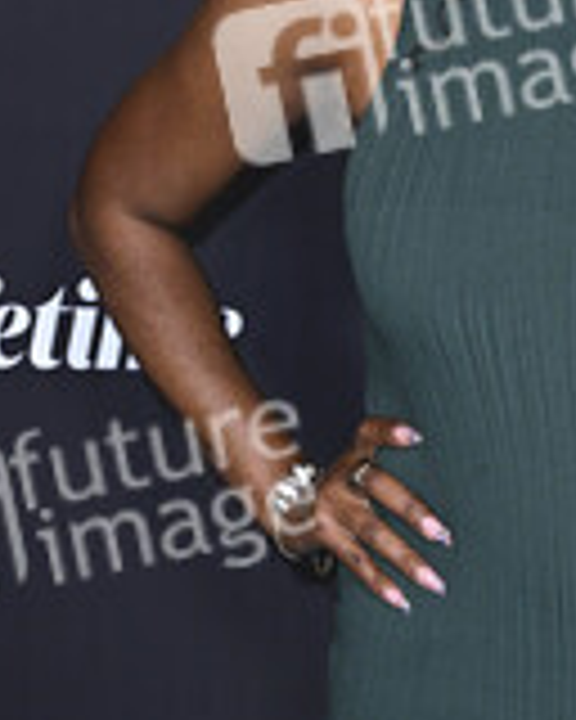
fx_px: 2600
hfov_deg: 12.5
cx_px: 576
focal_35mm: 122
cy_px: 284
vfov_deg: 15.8
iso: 2000
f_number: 5.6
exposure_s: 1/200
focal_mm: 52
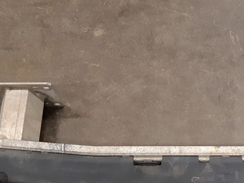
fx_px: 437
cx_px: 218
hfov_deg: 29.9
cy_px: 145
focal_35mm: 62
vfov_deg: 23.3
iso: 160
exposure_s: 1/50
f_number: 1.7
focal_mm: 3.93
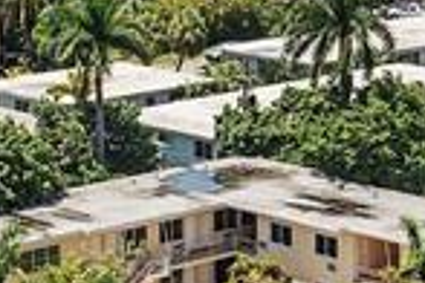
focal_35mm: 190
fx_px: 2243
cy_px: -235
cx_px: 205
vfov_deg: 7.0
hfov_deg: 10.8
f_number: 7.1
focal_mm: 35
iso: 100
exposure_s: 1/60
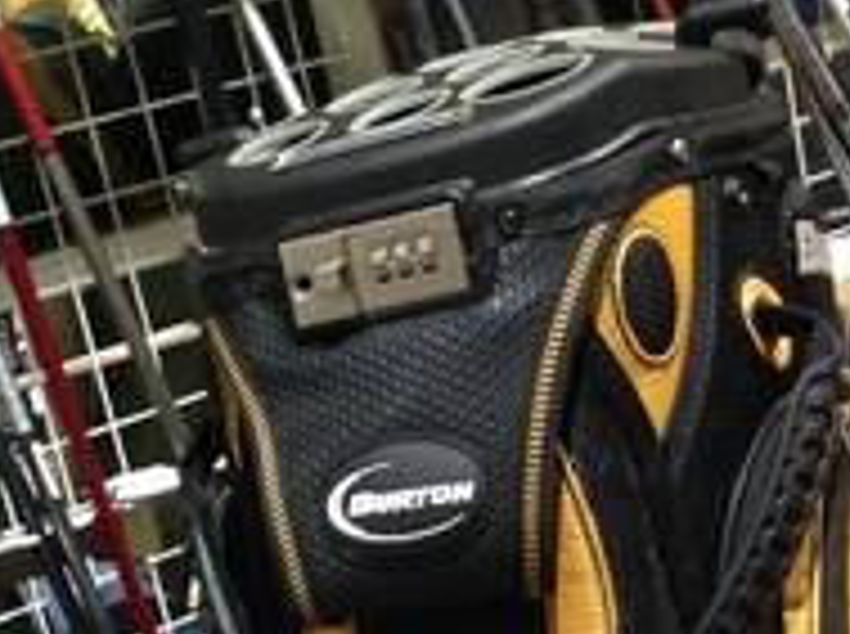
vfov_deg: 13.3
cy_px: 935
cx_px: 333
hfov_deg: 18.7
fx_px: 2573
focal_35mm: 105
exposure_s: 1/20
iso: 250
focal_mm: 4.12
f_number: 2.4
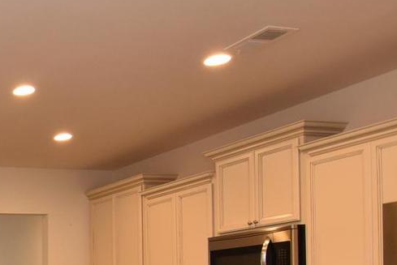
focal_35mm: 53
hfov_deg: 28.0
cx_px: -167
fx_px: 585
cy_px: 315
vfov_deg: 23.4
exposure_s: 1/60
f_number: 5.6
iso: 800
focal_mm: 12
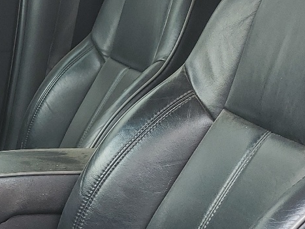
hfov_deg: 19.7
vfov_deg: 16.2
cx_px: -122
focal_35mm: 89
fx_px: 785
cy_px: 249
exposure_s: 1/286
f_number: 1.5
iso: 50
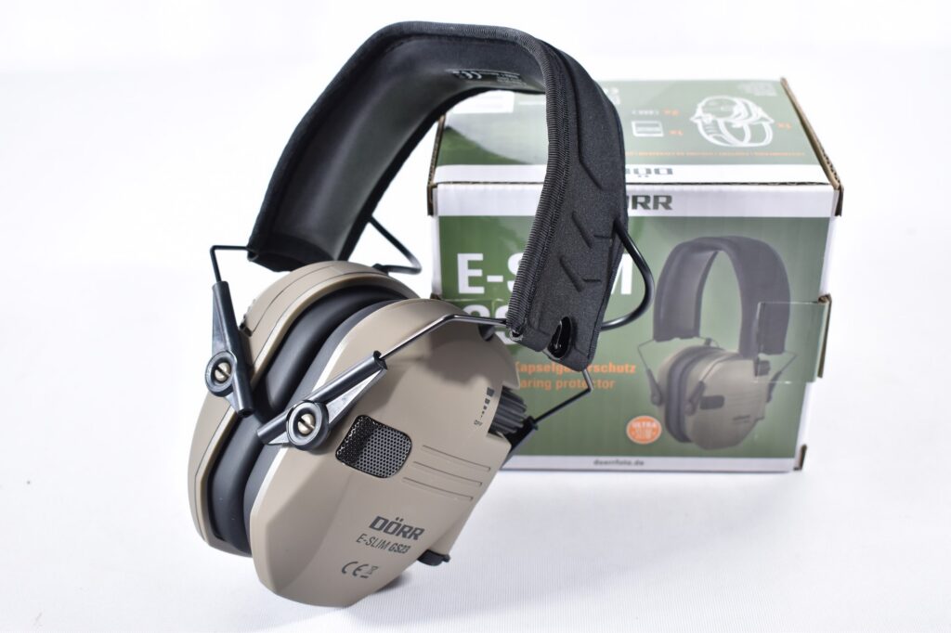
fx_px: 1228
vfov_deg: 28.9
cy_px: 316
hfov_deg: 42.3
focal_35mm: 46
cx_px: 476
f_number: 5
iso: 640
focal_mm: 31
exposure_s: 1/40
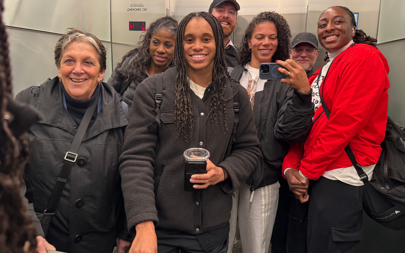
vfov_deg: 47.4
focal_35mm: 26
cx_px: 200
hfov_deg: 70.4
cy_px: 109
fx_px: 287
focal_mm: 6.76
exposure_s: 1/60
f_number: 1.78
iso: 400
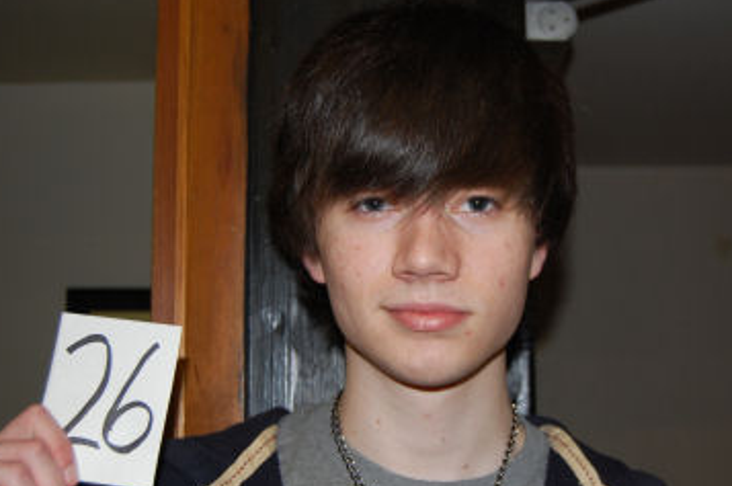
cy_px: 278
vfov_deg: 25.4
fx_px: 1076
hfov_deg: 37.5
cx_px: 431
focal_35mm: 53
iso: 400
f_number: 4.2
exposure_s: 1/60
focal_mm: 28
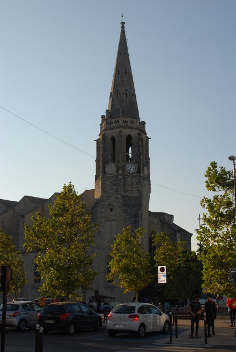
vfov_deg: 37.8
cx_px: 118
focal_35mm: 52
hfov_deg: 25.8
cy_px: 176
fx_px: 514
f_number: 9
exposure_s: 1/200
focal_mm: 35
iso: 100
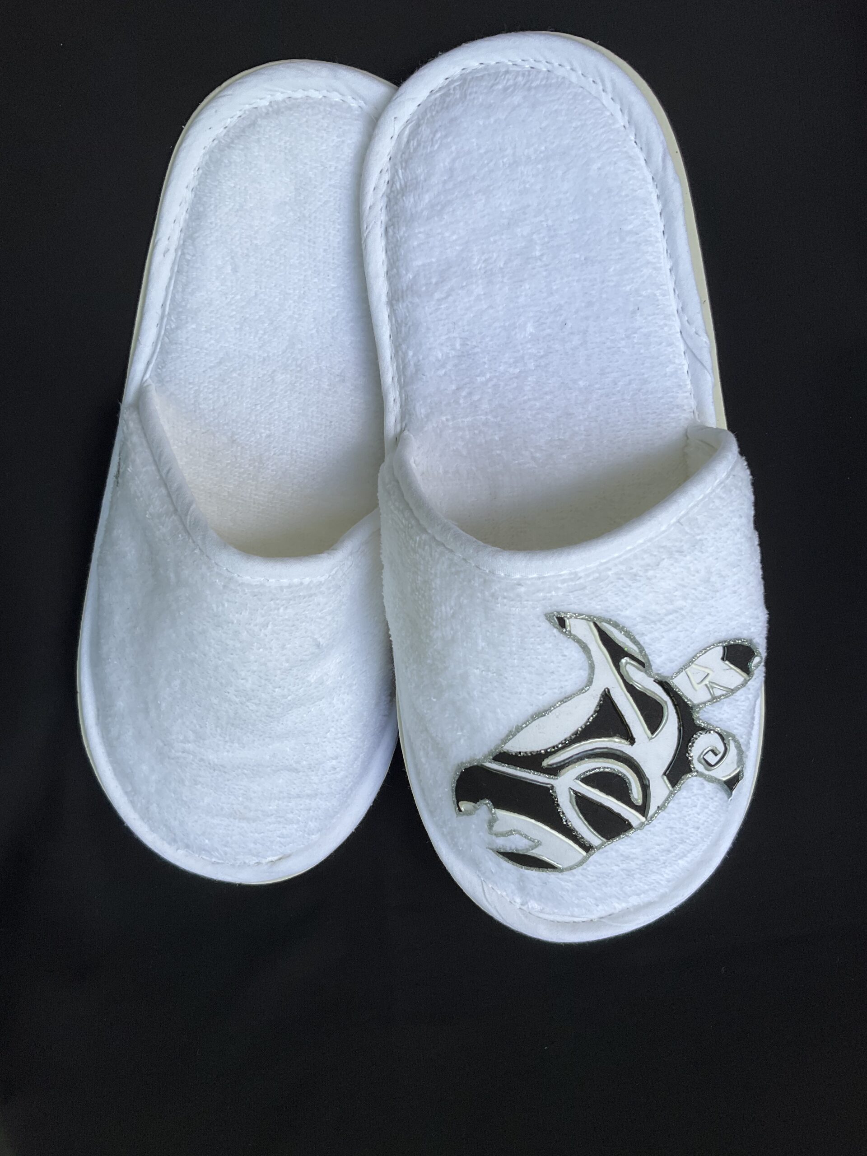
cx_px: 434
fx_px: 968
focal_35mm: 29
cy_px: 578
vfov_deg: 61.7
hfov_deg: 48.2
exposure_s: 1/491
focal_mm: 3
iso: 25
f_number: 1.8
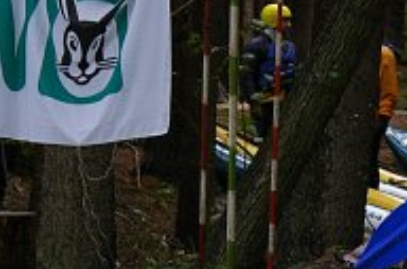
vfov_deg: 3.6
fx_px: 4248
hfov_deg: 5.5
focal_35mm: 377
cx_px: 386
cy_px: 419
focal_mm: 73
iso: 800
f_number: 5.6
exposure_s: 1/180
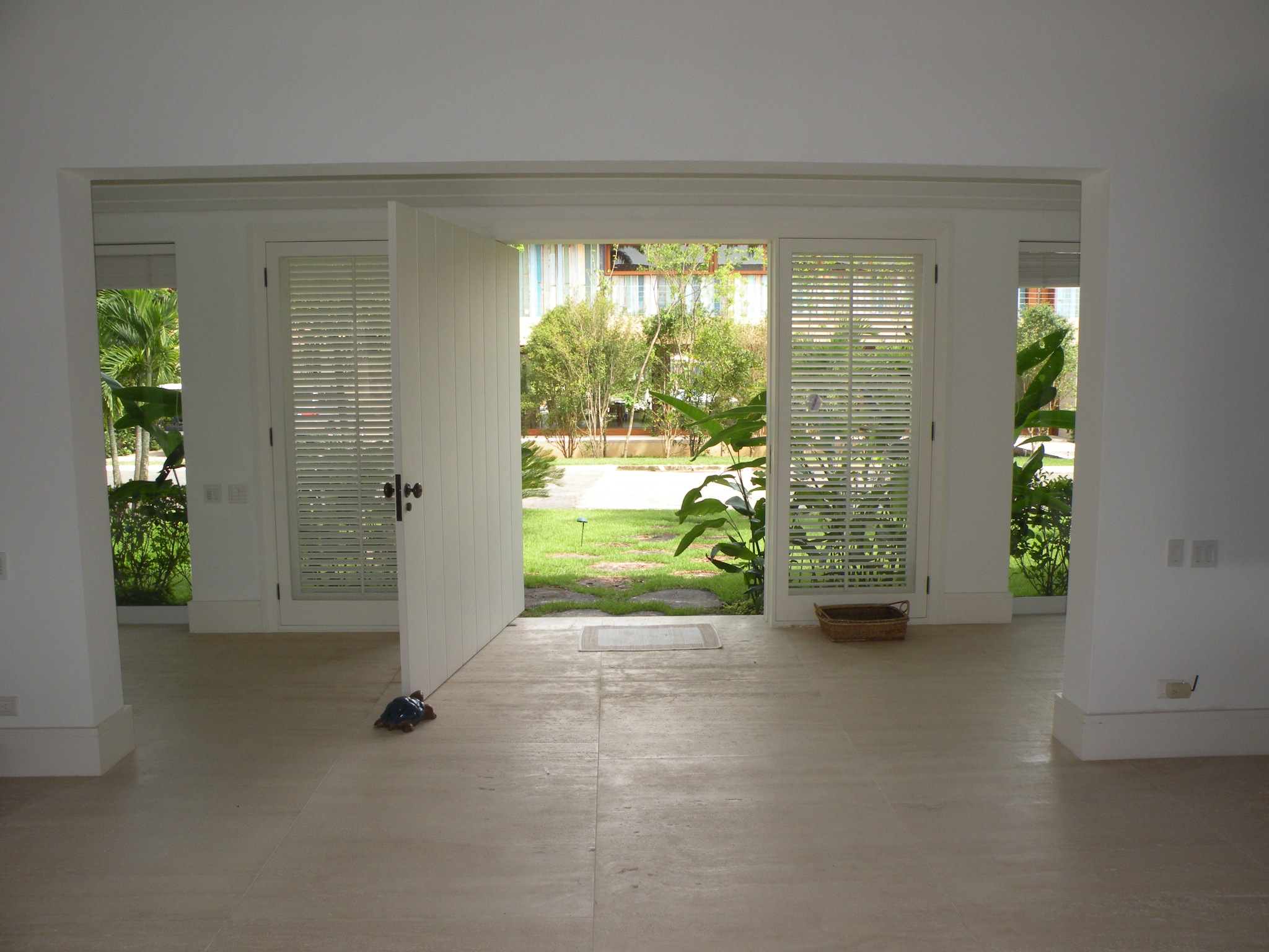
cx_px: 634
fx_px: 990
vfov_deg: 51.4
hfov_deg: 65.3
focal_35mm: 27
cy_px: 476
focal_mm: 4.7
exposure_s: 1/130
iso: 94
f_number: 4.5
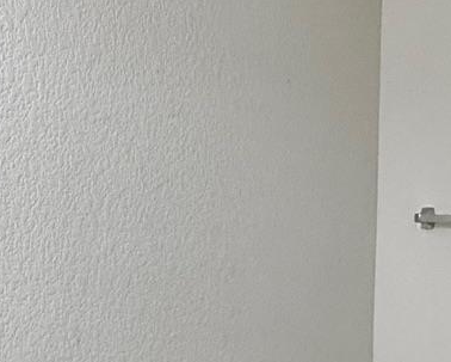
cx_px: 196
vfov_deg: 20.6
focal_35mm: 74
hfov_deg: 25.7
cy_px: 246
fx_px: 989
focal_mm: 2.22
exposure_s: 1/120
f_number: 2.2
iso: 250
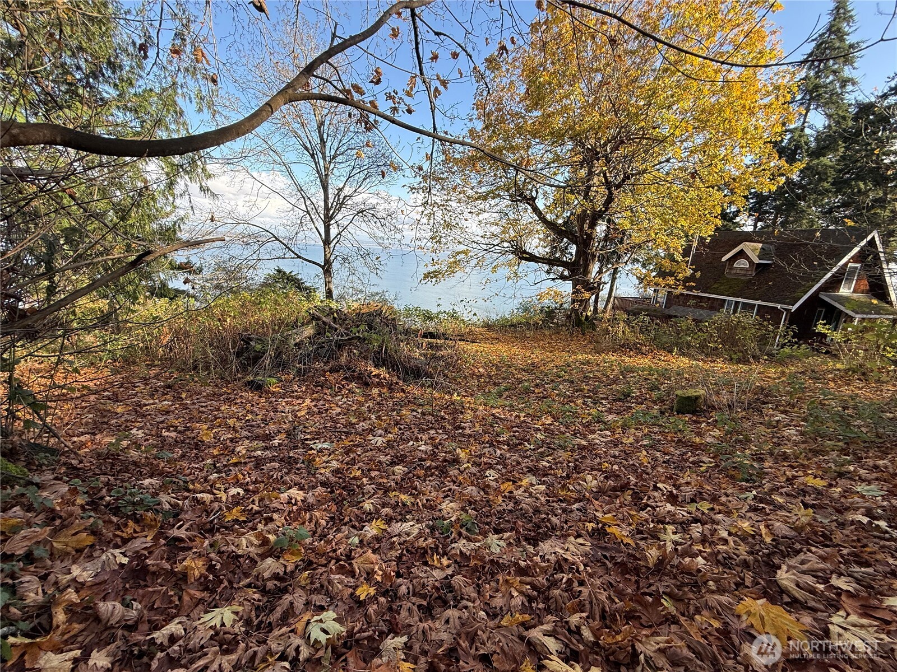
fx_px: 363
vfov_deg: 85.7
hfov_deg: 102.1
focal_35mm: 14
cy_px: 336
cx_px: 448
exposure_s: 1/421
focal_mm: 2.22
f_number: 2.2
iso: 50
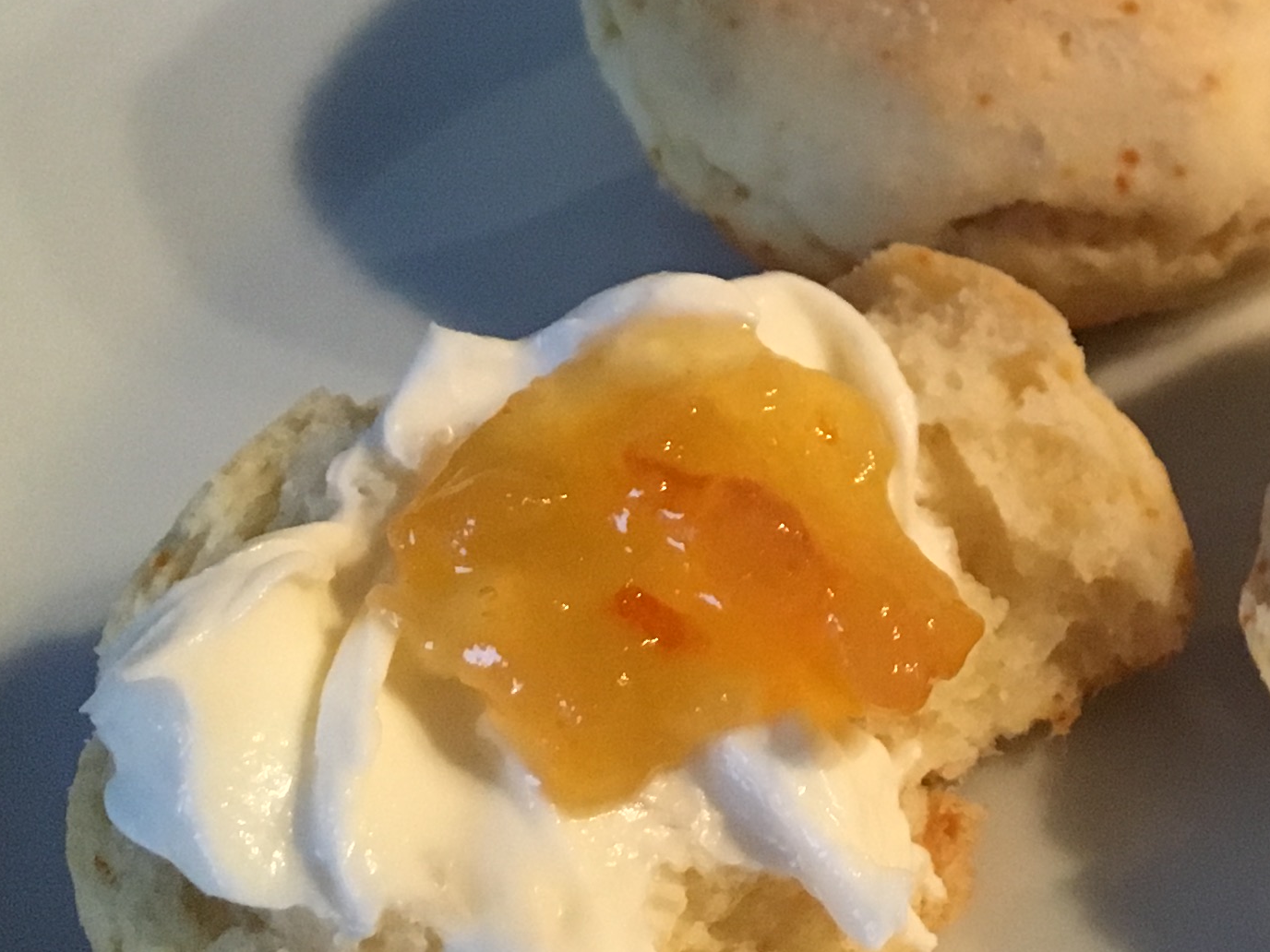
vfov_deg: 16.8
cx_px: 1600
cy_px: -92
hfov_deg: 21.1
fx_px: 3119
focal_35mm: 85
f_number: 2.2
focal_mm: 4.15
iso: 250
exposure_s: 1/33
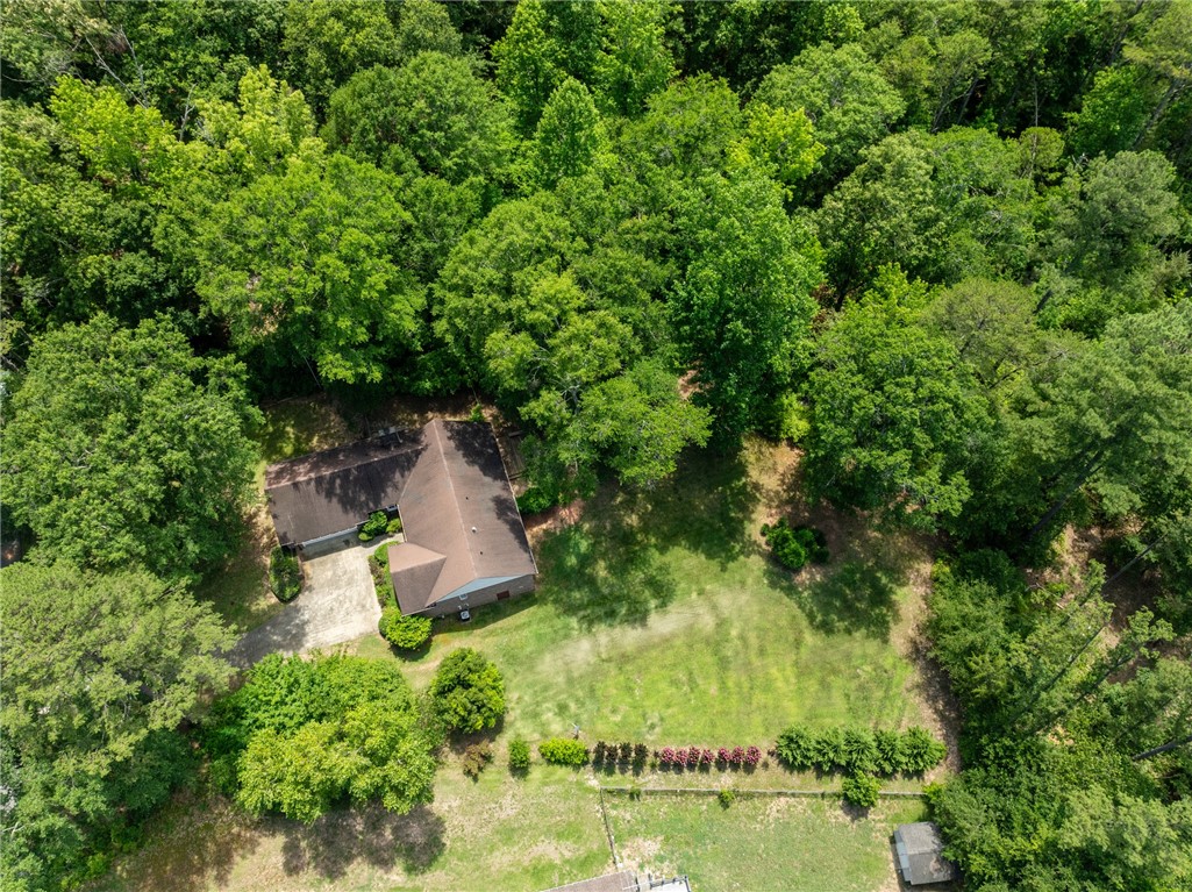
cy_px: 446
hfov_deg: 71.6
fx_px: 826
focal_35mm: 24
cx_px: 596
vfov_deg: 56.7
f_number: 4.5
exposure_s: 1/50
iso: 100
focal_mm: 12.29
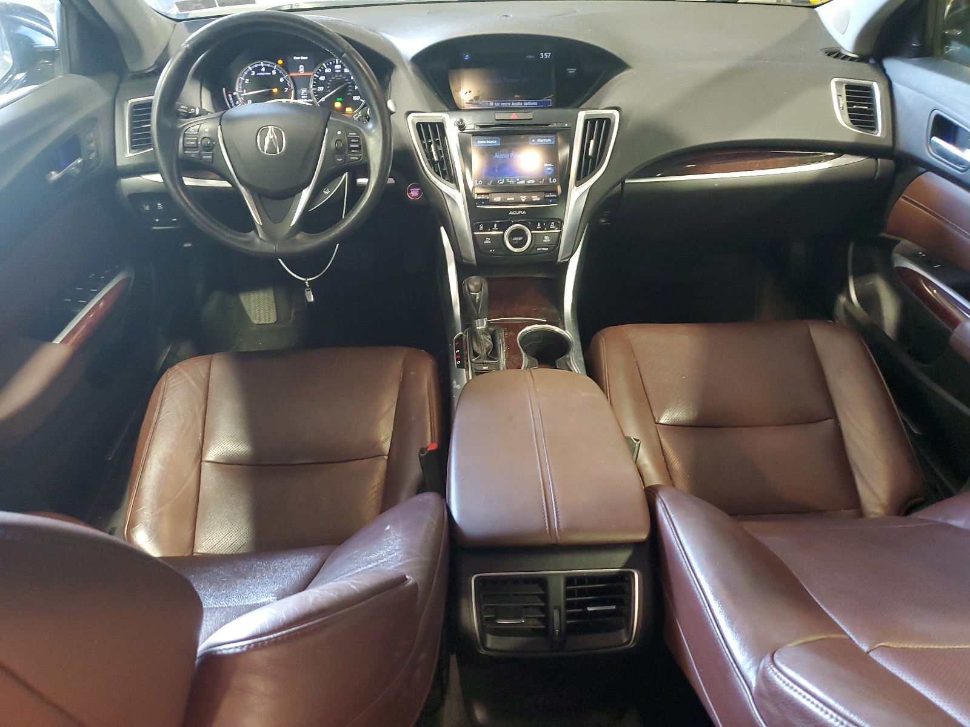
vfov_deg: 53.1
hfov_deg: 67.3
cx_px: 485
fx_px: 729
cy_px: 364
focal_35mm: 26
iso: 282
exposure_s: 1/15
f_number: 1.5
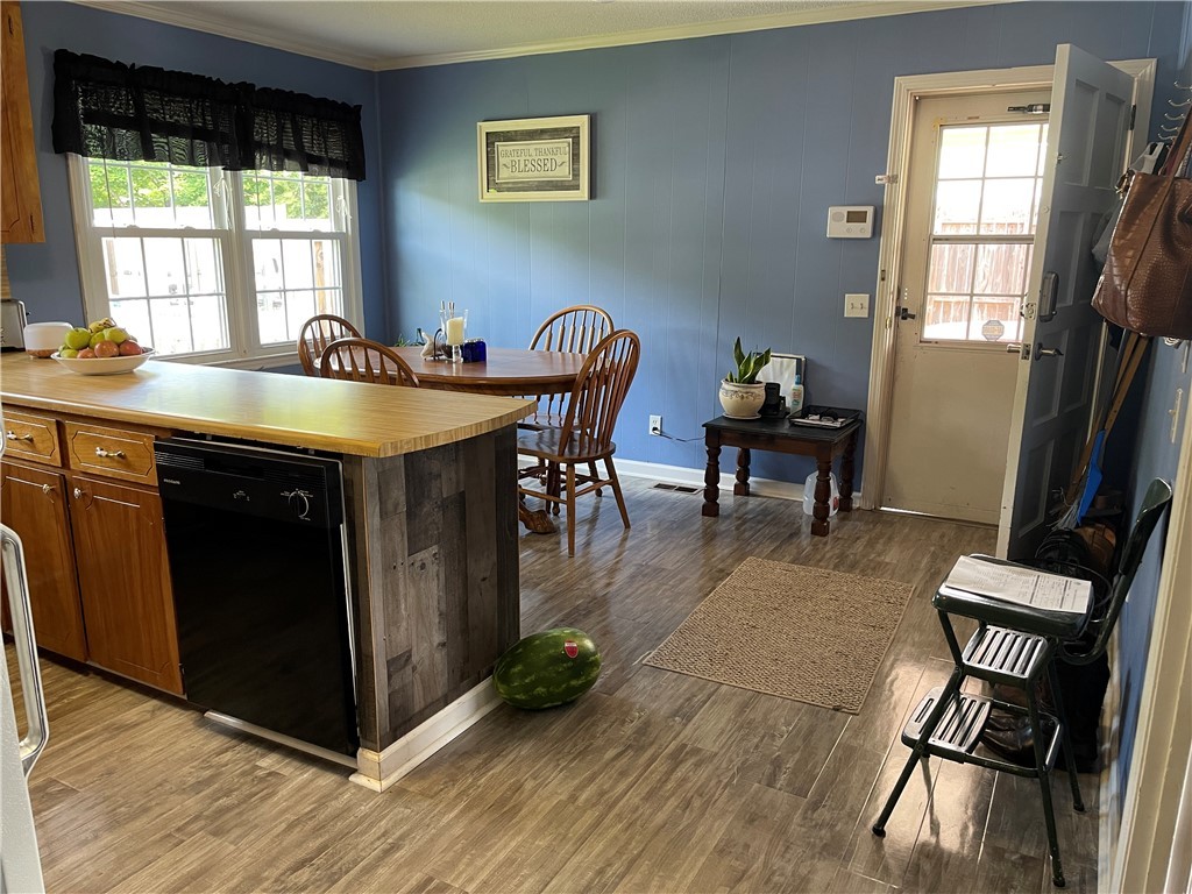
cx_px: 596
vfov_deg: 53.1
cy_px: 447
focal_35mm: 26
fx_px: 895
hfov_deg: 67.3
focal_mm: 5.1
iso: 125
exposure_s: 1/60
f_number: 1.6
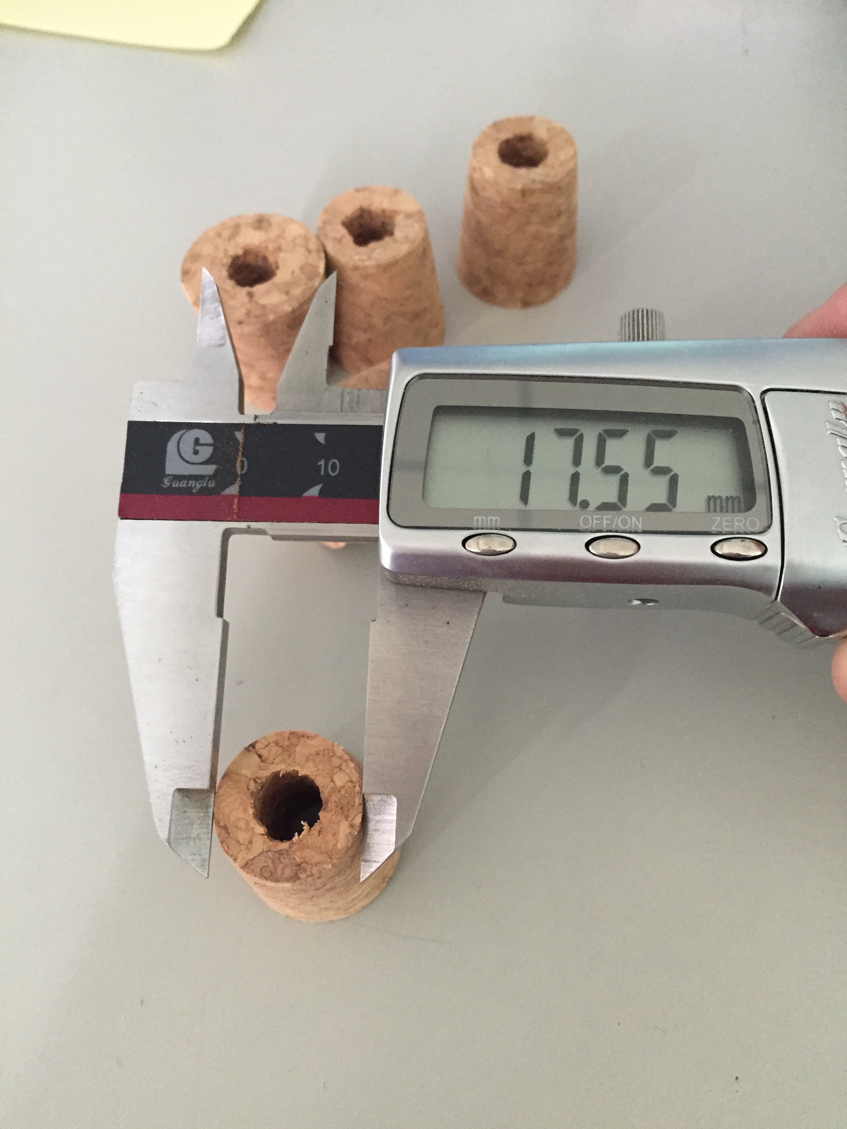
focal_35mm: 29
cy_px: 564
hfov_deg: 48.2
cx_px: 424
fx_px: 946
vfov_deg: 61.7
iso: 250
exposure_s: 1/15
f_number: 2.2
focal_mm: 4.15
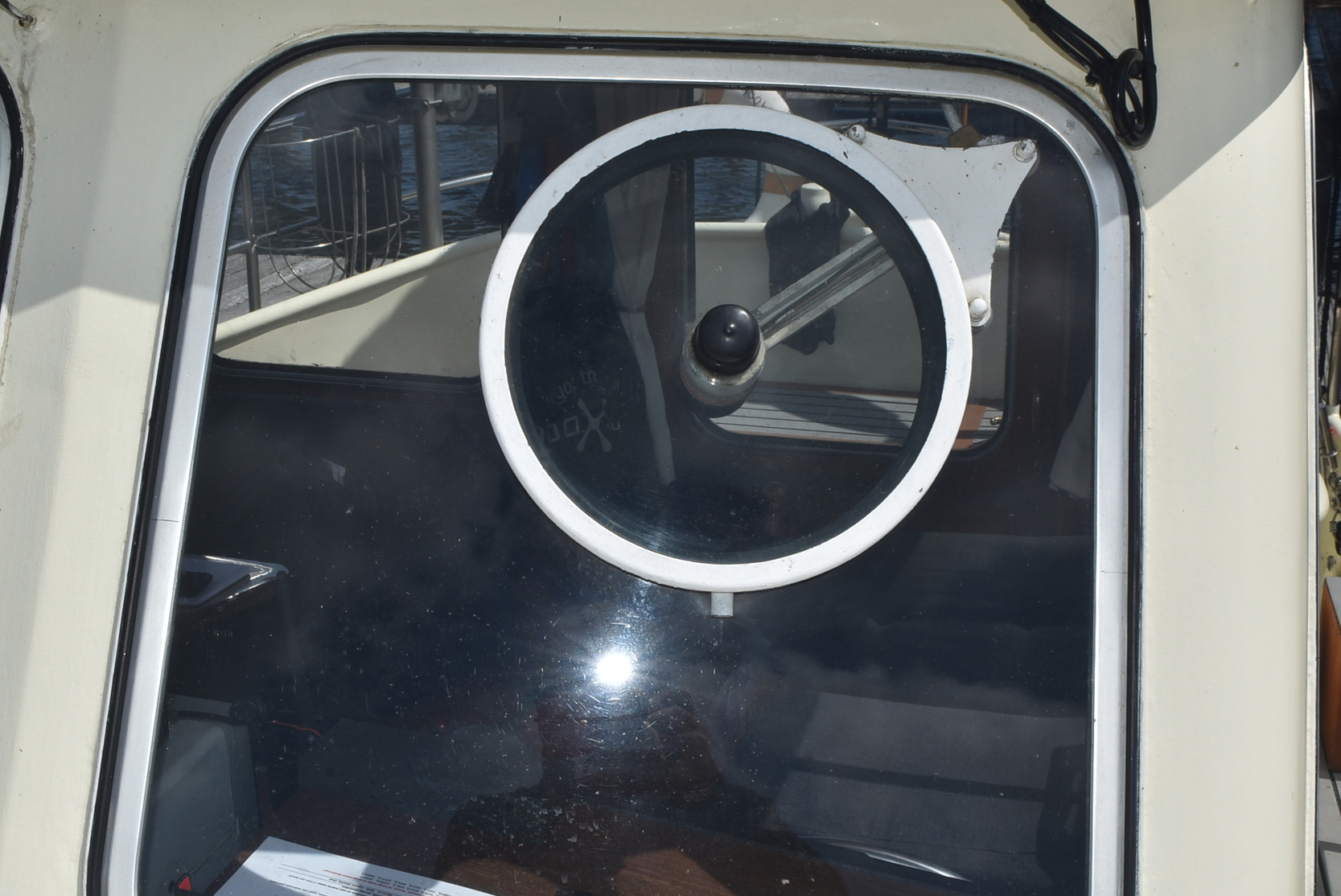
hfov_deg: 36.8
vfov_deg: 25.1
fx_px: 2013
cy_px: 455
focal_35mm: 54
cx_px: 702
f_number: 16
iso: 100
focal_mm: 24
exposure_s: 1/200
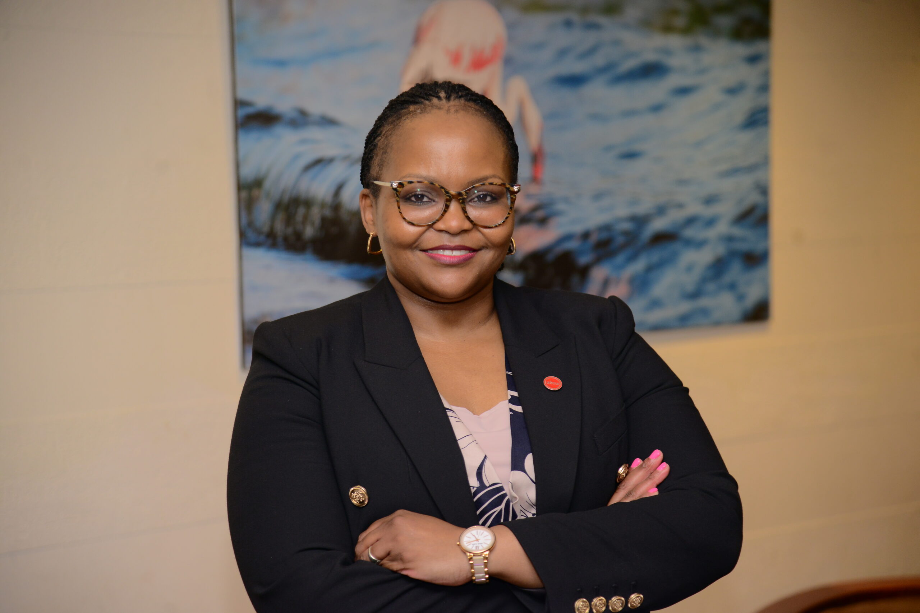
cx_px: 460
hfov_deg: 20.8
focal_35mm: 98
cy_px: 306
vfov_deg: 14.0
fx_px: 2504
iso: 800
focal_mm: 98
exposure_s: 1/160
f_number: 4
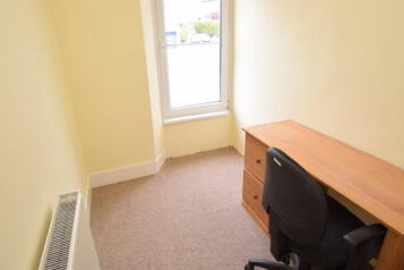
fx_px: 224
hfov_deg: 84.0
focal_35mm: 20
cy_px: 119
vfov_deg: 61.7
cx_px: 207
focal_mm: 10
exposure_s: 1/125
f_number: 5.6
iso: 360
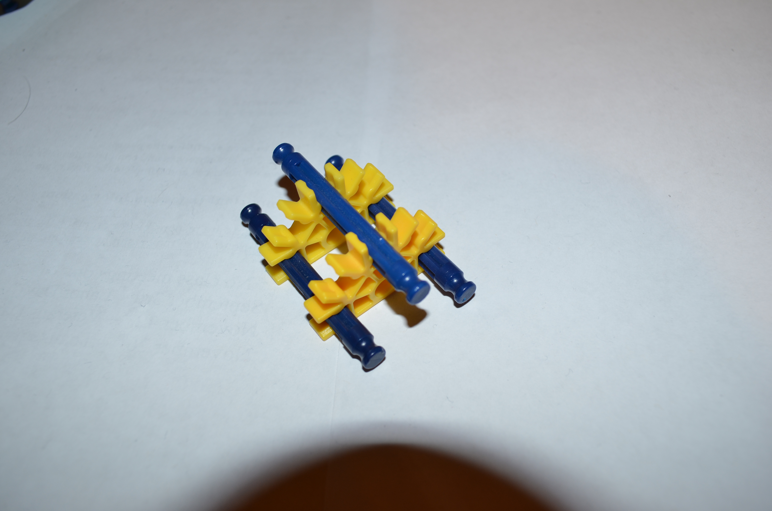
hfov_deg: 57.3
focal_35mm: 33
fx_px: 706
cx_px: 386
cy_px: 256
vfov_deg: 39.8
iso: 200
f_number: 5.6
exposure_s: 1/30
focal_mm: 22
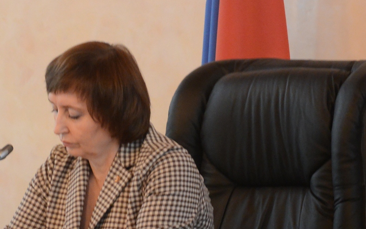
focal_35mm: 458
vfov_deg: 2.9
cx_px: 96
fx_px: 4568
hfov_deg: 4.6
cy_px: 137
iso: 1600
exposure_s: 1/30
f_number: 5.6
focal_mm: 110
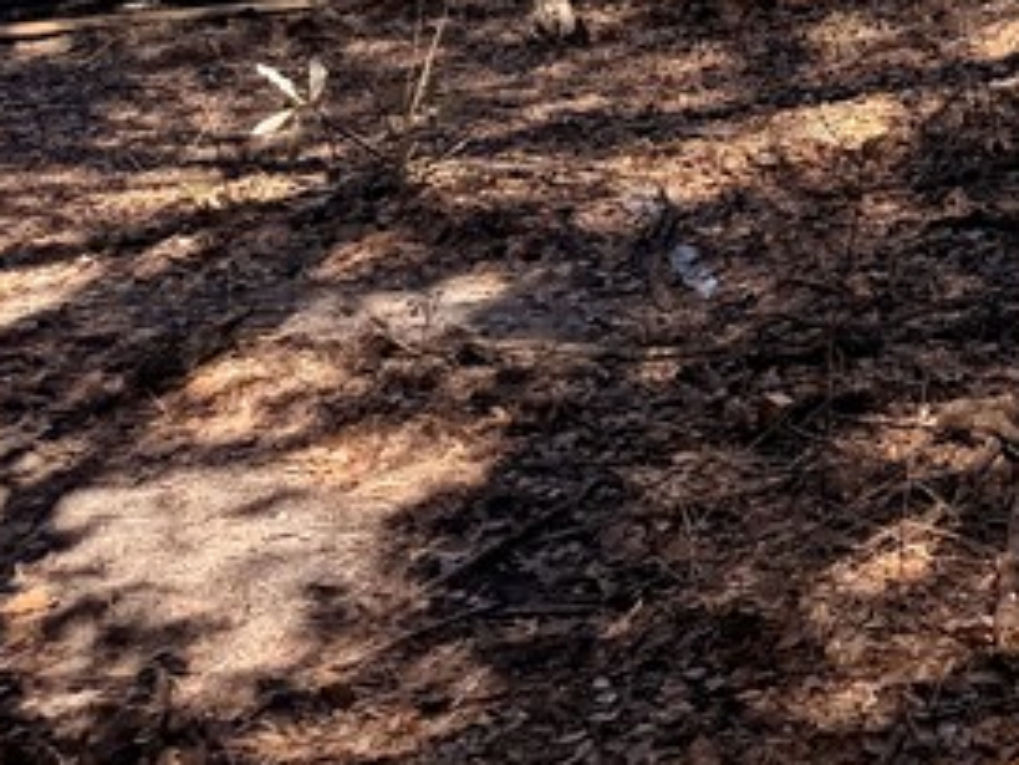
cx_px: 1661
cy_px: -649
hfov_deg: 18.5
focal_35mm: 90
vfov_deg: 14.3
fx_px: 2651
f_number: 1.78
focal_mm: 6.76
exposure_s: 1/2445
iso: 80
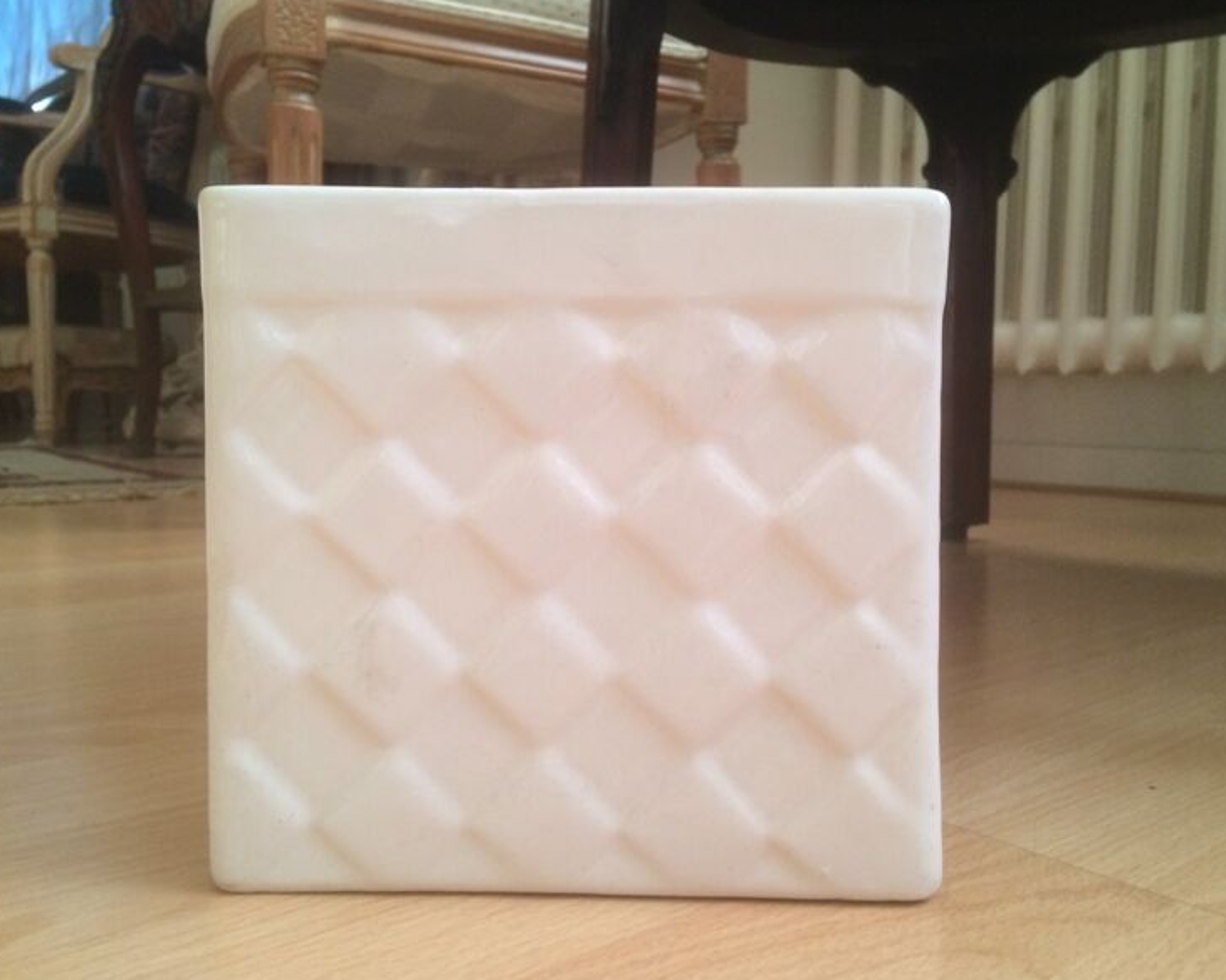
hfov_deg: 57.1
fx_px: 1125
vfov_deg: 47.1
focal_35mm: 31
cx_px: 647
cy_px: 495
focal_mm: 4.15
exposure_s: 1/33
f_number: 2.2
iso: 160
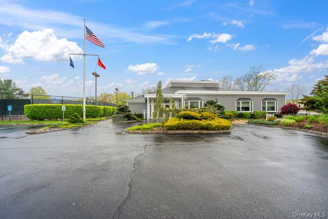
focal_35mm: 16
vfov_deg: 73.8
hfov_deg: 96.7
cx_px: 164
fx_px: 146
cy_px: 110
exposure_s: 1/200
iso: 400
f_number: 5.6
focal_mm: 16
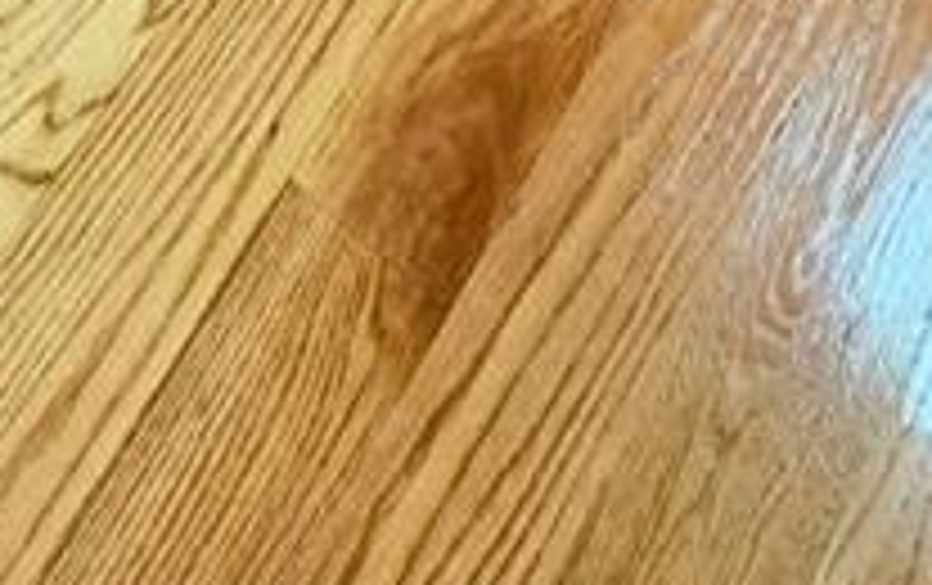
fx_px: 2798
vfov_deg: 6.0
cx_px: 869
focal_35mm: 110
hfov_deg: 18.5
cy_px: -2516
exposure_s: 1/120
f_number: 2.2
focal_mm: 2.22
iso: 250
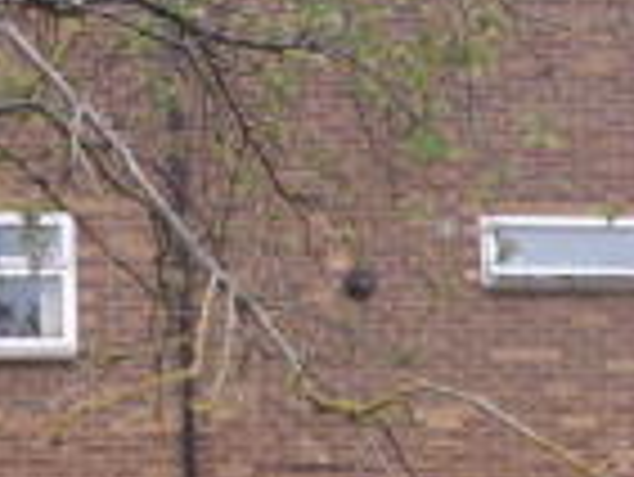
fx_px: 1815
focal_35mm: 99
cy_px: 556
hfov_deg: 19.8
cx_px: 371
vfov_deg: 14.5
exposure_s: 1/100
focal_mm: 4.3
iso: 80
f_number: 4.3
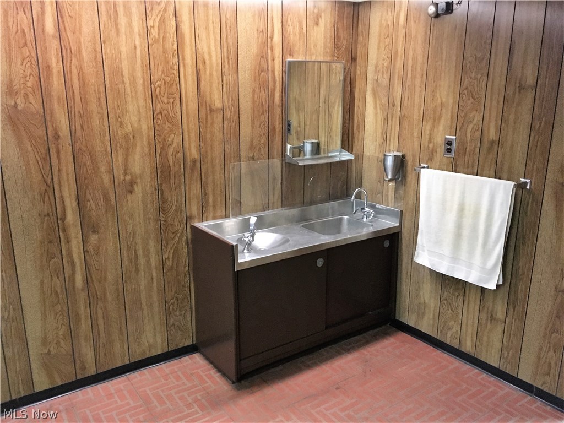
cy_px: 212
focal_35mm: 29
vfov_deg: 48.2
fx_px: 472
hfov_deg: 61.7
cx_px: 282
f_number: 2.2
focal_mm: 4.15
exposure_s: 1/15
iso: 250
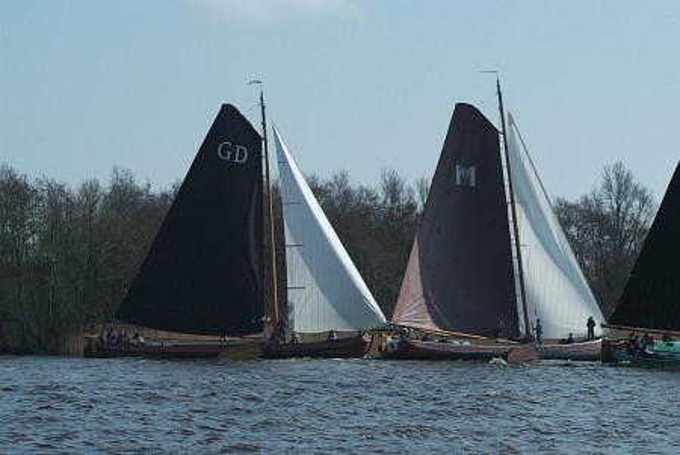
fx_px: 2420
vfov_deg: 10.7
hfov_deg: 16.0
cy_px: 228
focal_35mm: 128
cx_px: 340
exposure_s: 1/1000
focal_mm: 85
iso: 400
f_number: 9.5
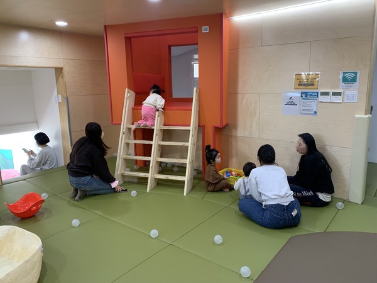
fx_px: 283
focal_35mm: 26
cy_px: 142
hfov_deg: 67.3
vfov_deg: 53.1
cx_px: 188
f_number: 1.8
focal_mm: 4.25
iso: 80
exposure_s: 1/60
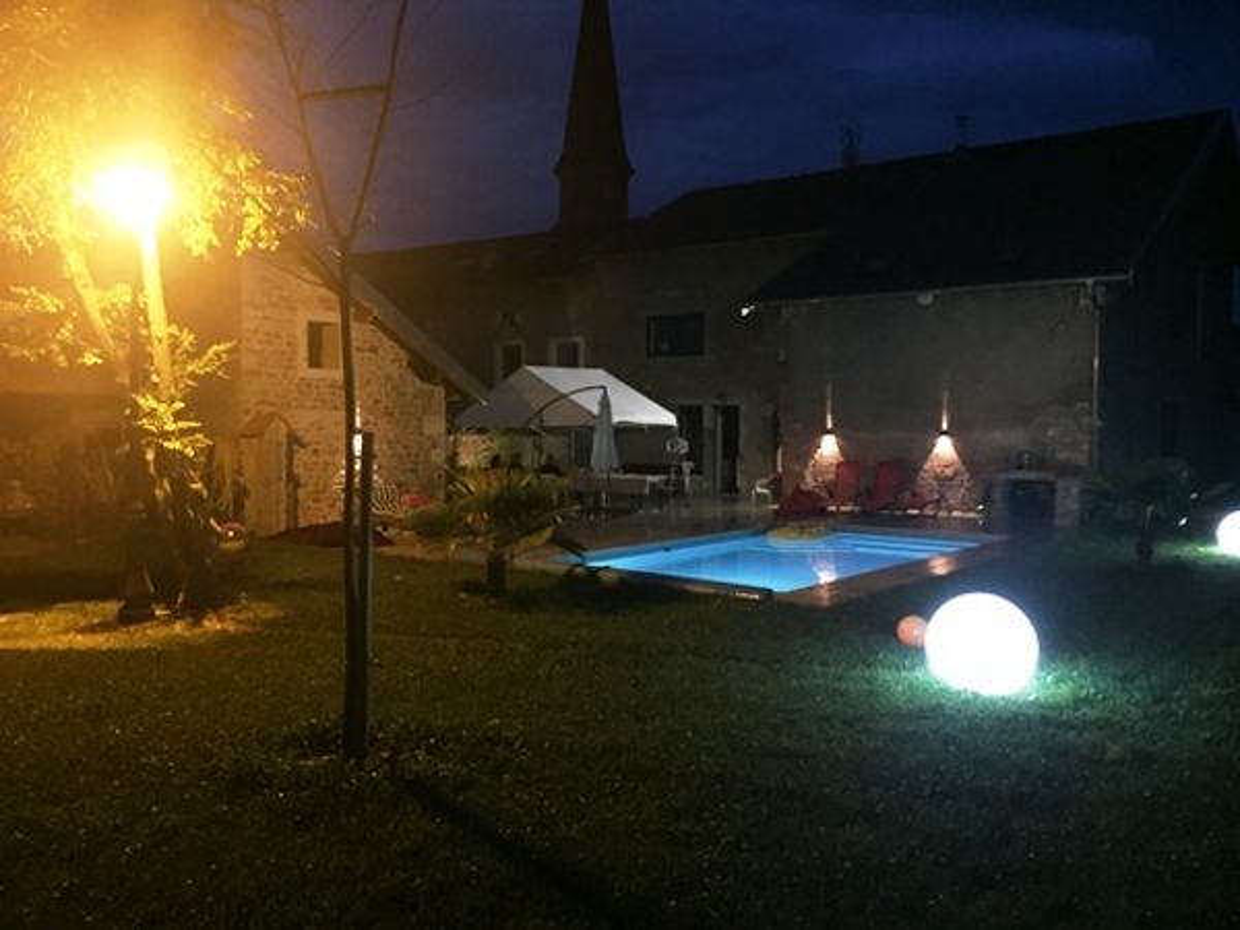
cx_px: 620
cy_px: 465
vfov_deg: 48.2
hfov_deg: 61.7
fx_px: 1039
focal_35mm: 29
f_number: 2.2
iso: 500
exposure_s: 1/17
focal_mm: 4.15
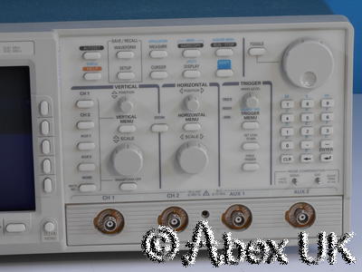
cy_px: 136
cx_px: 181
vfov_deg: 10.2
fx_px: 1527
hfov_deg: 13.5
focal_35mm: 146
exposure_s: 1/3.2
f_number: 22
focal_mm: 73
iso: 800
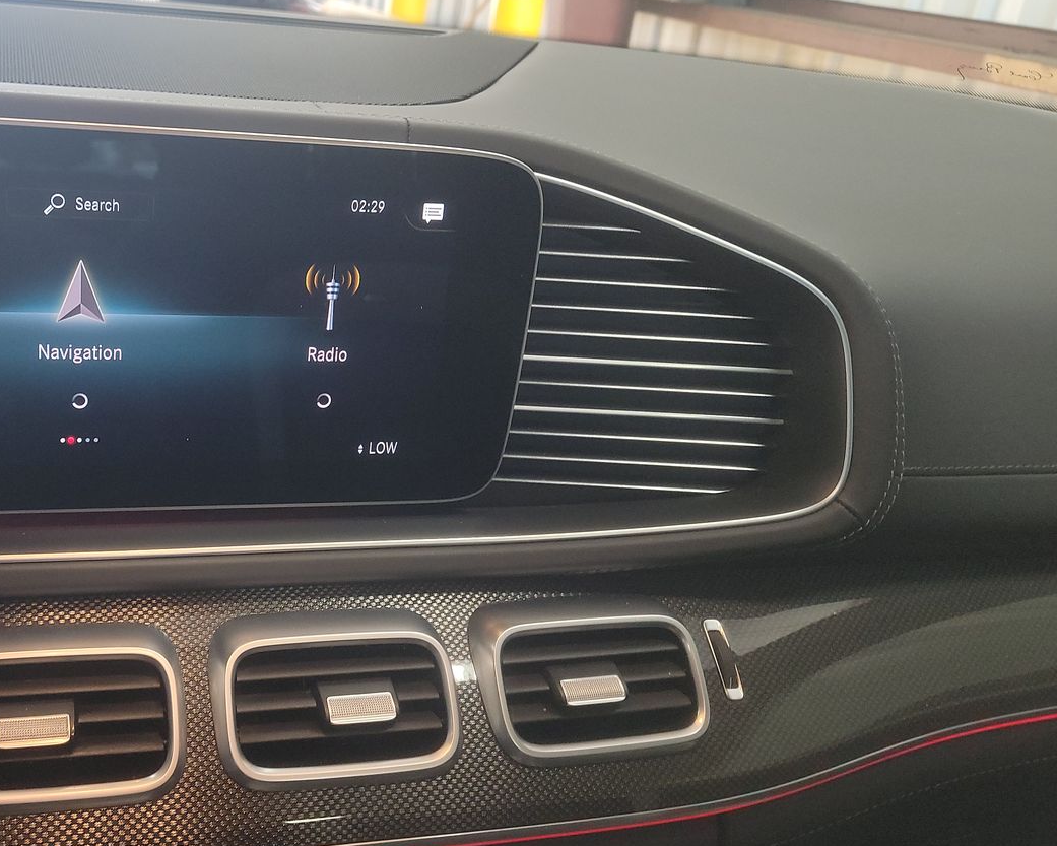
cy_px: 426
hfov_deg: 48.2
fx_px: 1126
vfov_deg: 41.2
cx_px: 253
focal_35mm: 36
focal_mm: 6.7
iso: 451
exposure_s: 1/59
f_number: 1.8
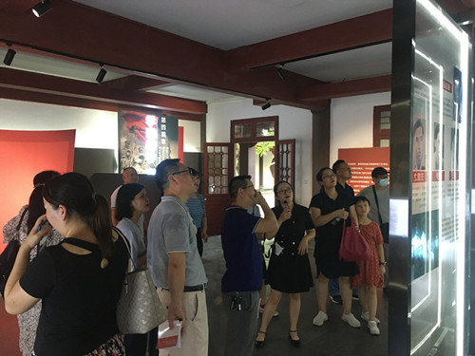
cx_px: 238
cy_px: 178
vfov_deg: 48.2
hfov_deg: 61.7
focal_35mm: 29
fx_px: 398
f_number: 2.2
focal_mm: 4.15
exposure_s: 1/33
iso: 250
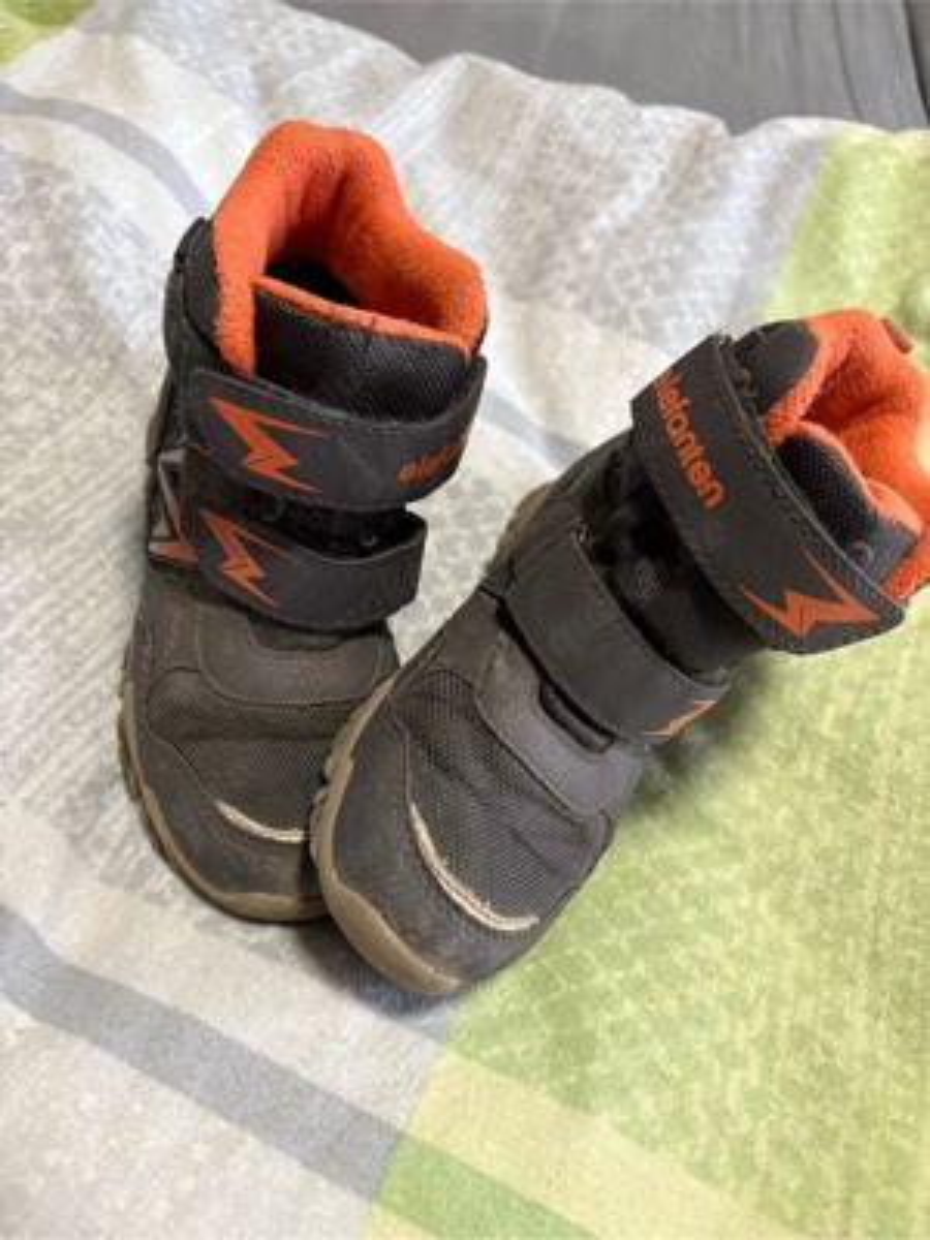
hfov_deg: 53.1
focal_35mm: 26
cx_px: 465
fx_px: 931
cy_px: 620
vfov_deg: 67.3
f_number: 1.6
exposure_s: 1/50
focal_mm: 5.96
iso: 320
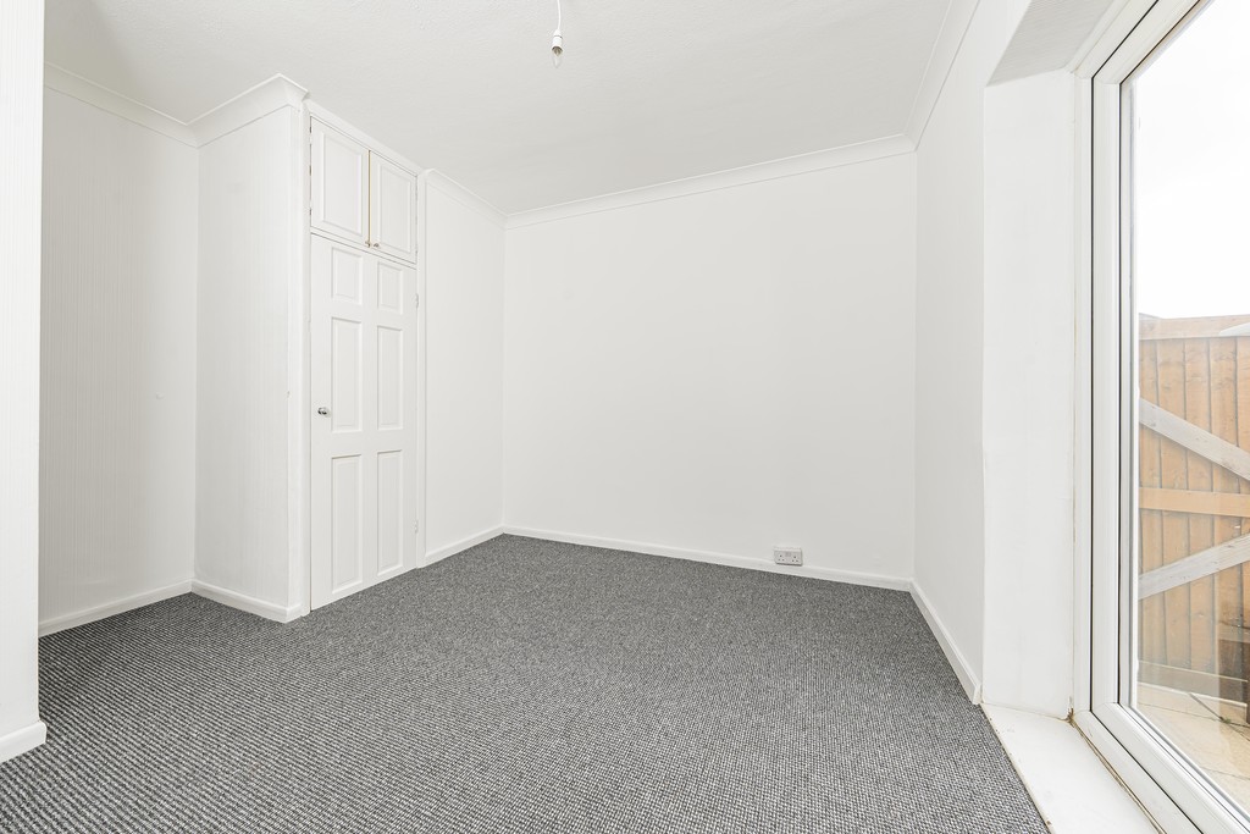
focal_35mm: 12
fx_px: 417
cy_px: 417
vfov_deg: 90.0
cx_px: 625
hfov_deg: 112.6
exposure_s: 1/15
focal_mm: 12
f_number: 9
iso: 320
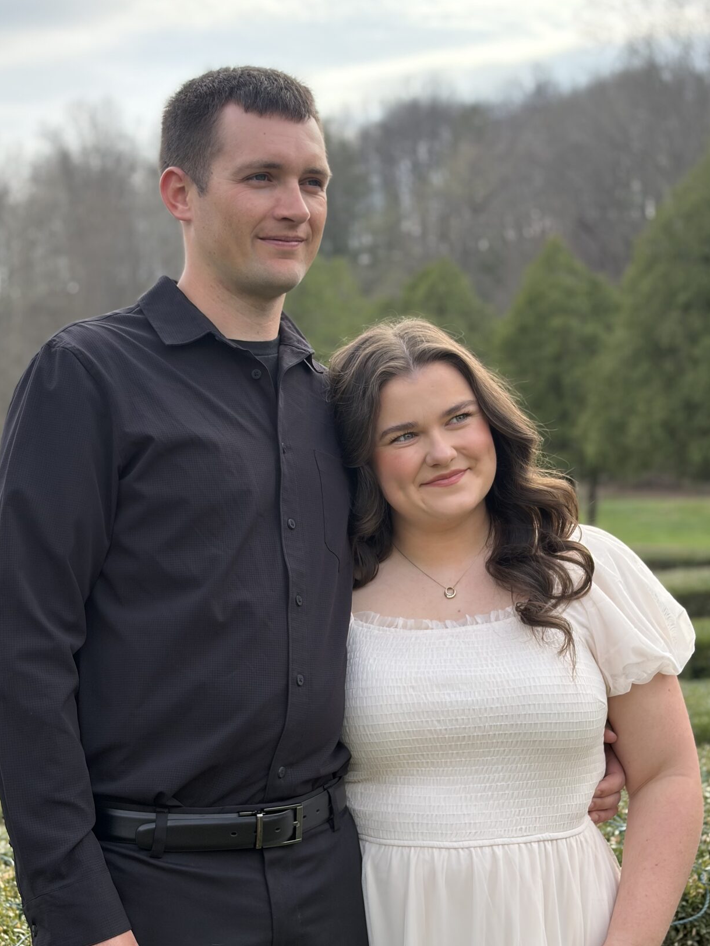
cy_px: 504
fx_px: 1750
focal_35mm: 64
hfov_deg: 22.9
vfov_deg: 30.3
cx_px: 333
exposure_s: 1/773
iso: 32
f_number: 1.6
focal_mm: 5.96
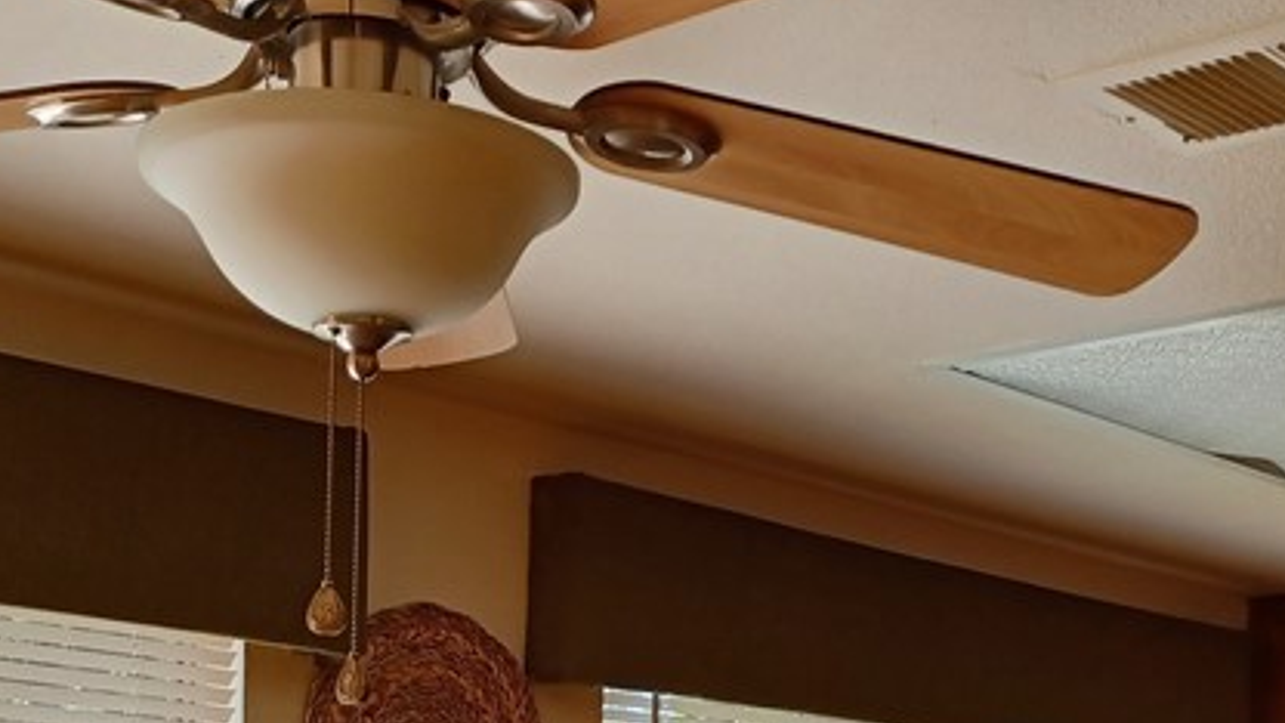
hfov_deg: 31.3
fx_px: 2283
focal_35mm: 67
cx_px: 782
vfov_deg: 16.5
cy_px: 1051
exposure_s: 1/120
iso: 64
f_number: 1.8
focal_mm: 4.6
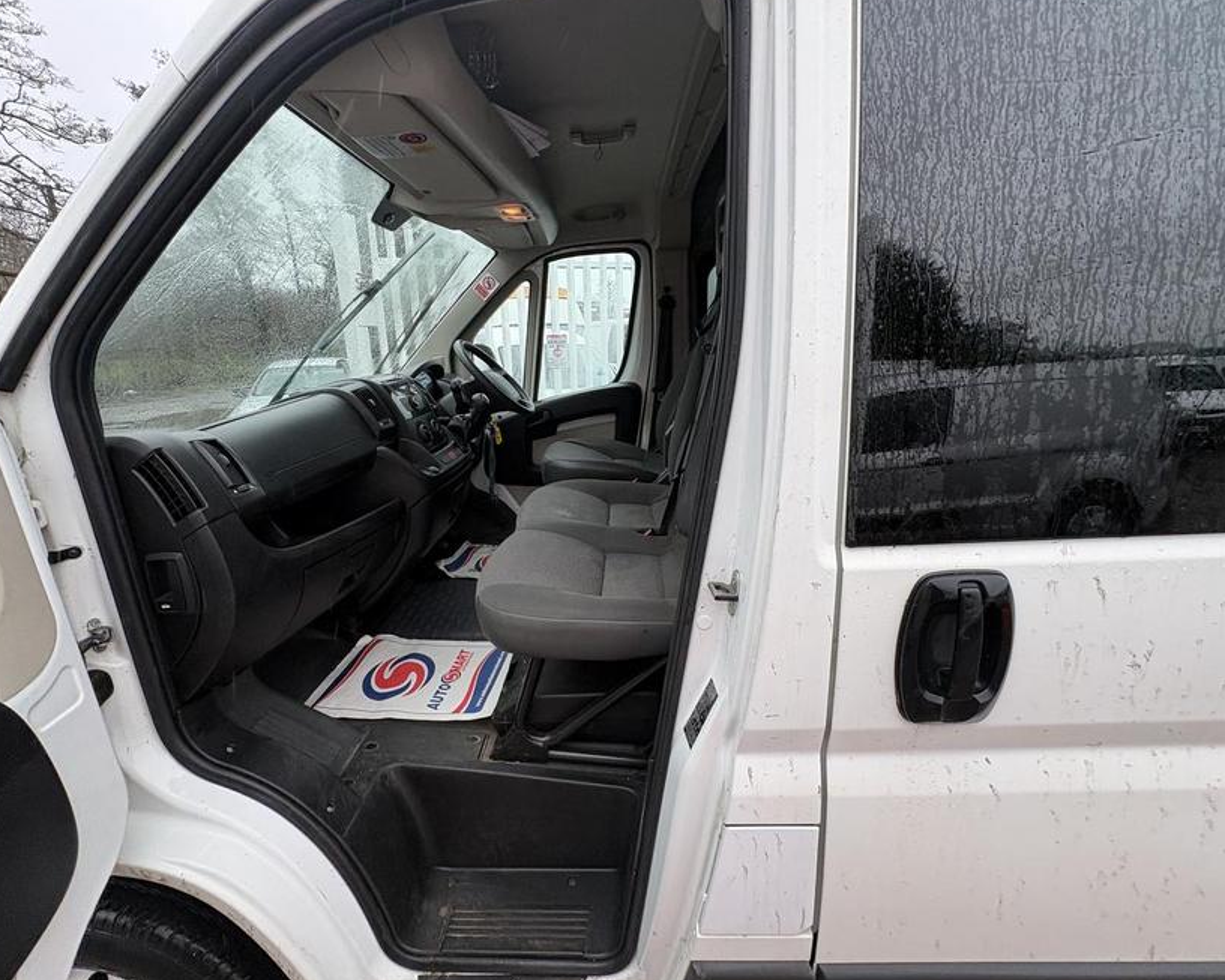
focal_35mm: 15
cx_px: 605
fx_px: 544
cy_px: 483
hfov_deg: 96.8
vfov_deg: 84.0
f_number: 2.2
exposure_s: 1/99
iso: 80
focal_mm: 2.22
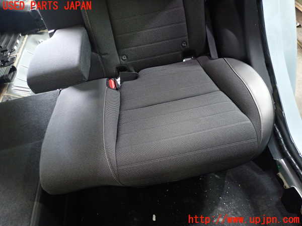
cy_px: 113
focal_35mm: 25
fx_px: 218
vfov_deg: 54.9
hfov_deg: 69.4
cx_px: 151
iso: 500
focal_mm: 4.5
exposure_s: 1/30
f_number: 2
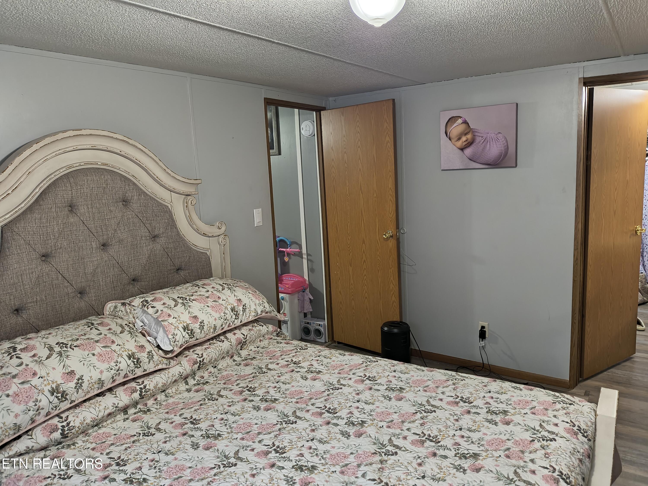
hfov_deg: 69.4
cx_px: 324
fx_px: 468
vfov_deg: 54.9
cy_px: 243
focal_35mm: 25
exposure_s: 1/60
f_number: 1.7
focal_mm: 4.68
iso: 1077
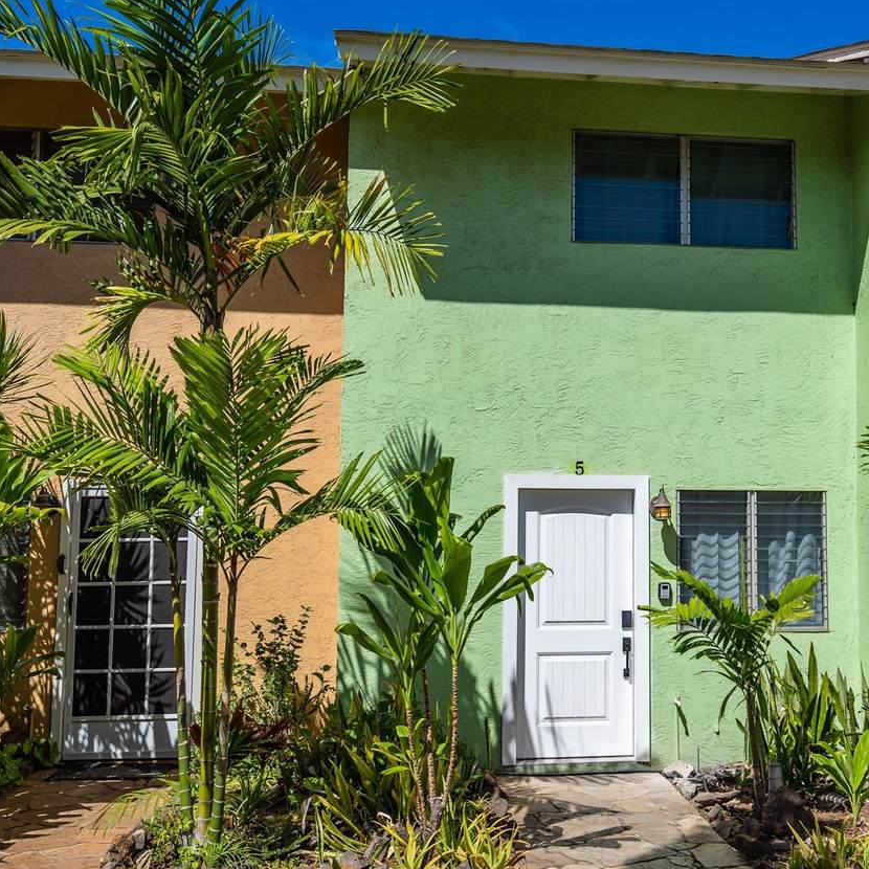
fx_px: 1079
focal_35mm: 38
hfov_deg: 42.9
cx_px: 618
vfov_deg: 43.9
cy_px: 436
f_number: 5.6
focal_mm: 29
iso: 100
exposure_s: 1/1250
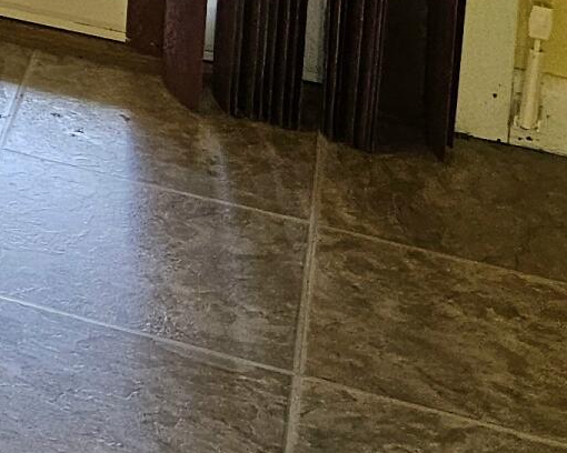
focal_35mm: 132
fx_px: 2215
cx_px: -914
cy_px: -684
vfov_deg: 10.0
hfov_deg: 11.3
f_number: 1.7
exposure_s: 1/120
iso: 100
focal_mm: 6.3
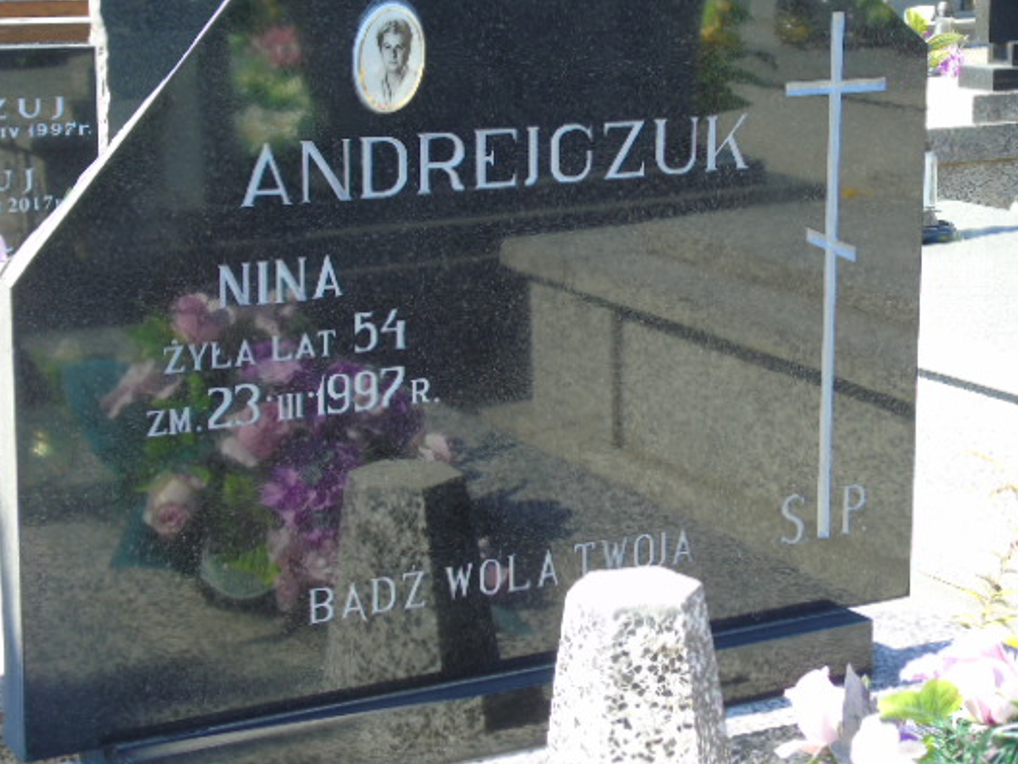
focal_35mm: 86
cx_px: 573
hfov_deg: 22.7
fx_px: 2529
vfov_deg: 17.2
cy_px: 309
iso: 80
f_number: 4.7
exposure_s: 1/100
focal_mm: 13
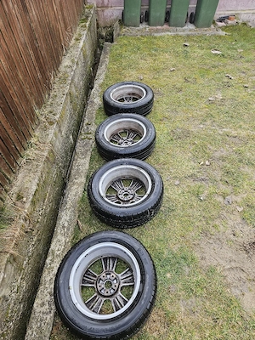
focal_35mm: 23
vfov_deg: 73.9
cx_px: 128
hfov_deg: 58.9
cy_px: 170
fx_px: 226
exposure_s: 1/128
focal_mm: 5.4
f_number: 1.8
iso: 25
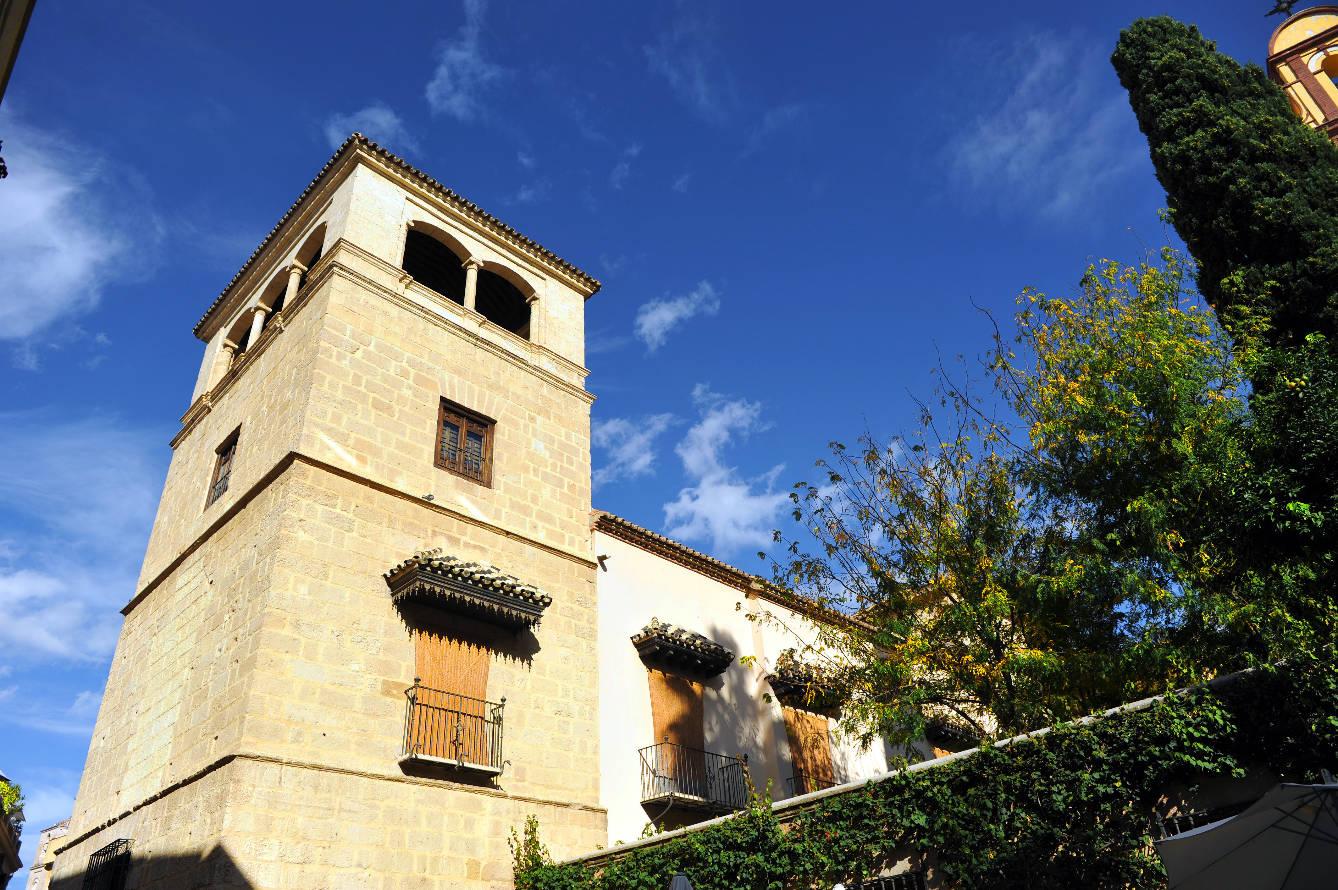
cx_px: 669
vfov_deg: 33.4
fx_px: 1486
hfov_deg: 48.5
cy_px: 445
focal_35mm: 40
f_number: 5
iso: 200
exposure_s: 1/1600
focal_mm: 40
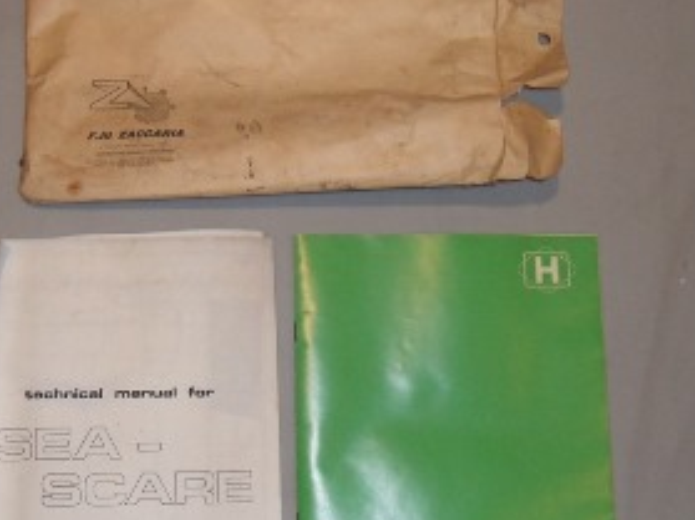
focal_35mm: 45
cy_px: 294
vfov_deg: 32.1
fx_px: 903
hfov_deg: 42.1
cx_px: 319
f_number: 3.4
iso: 200
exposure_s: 1/45
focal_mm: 5
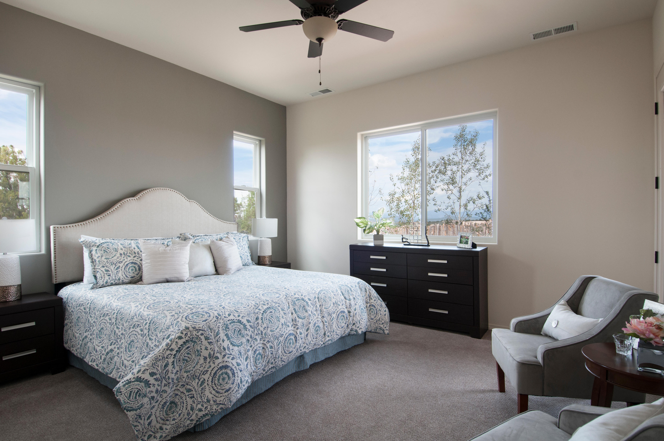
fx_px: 359
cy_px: 220
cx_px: 332
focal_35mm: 20
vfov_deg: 63.1
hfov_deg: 85.5
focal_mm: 13
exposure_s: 1/30
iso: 320
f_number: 8
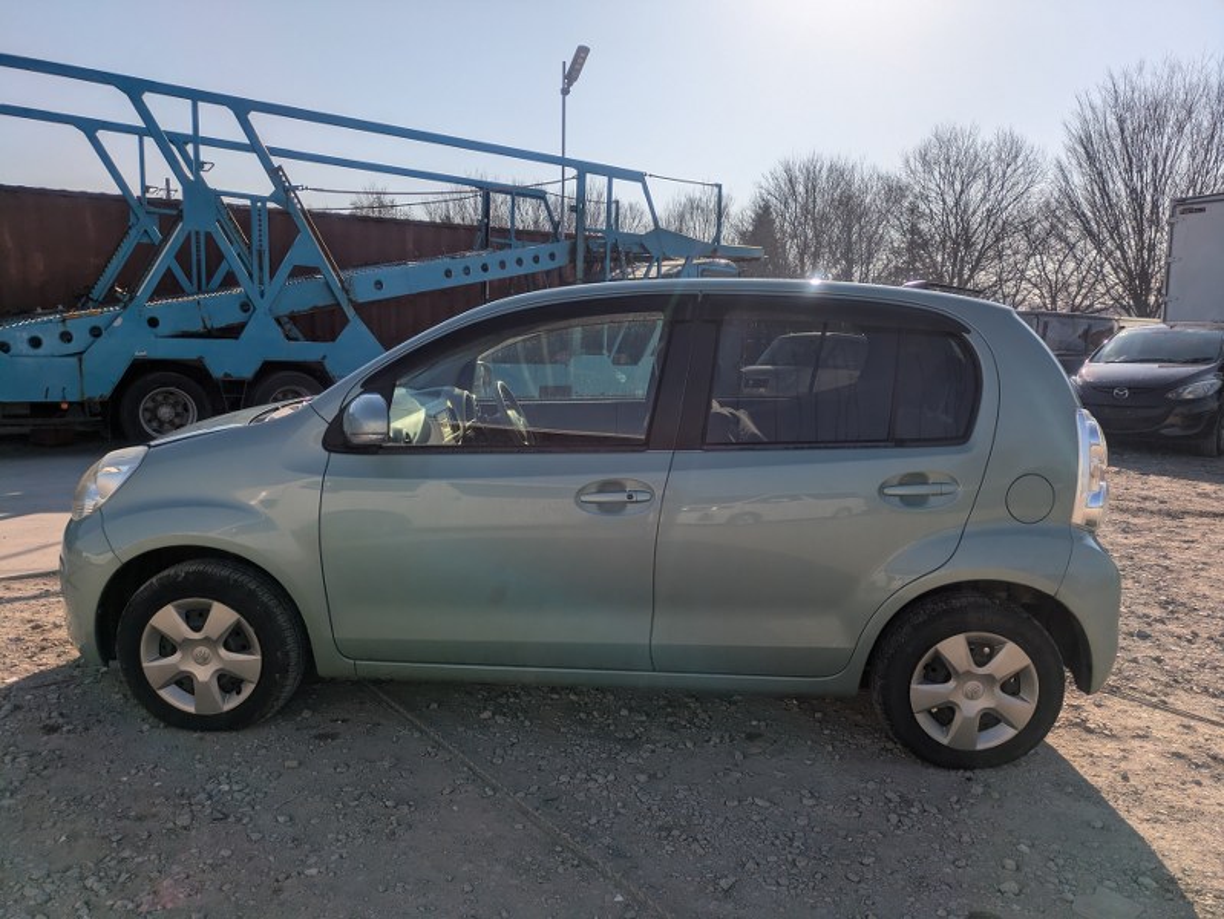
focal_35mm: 25
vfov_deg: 54.9
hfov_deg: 69.4
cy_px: 460
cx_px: 612
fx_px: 884
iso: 54
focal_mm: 5.43
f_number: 1.89
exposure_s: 1/4444
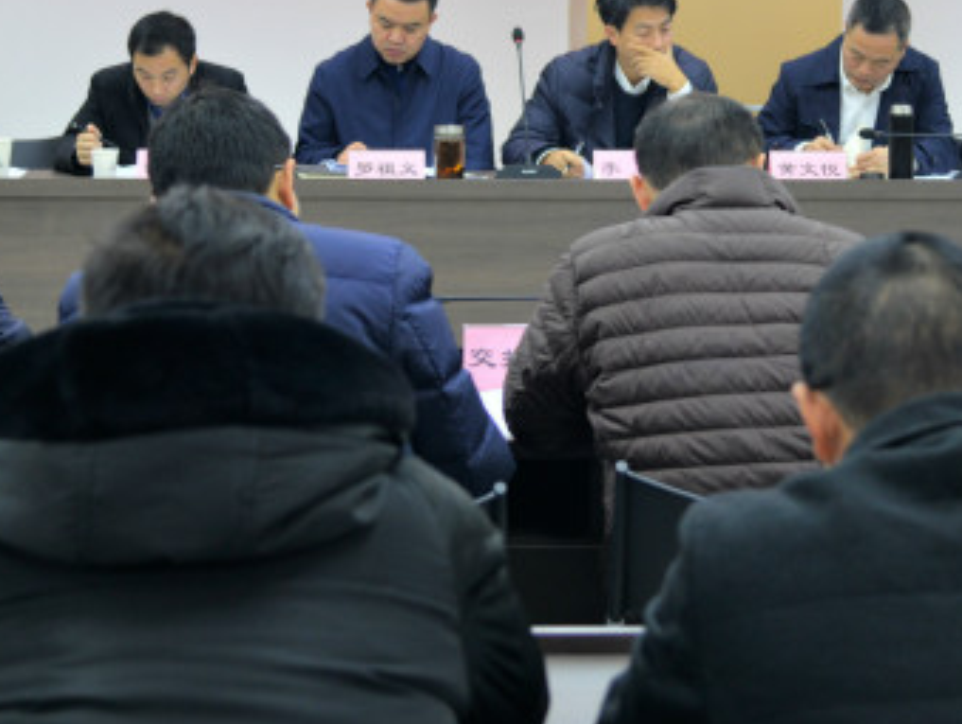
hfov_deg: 23.0
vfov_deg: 17.1
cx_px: 454
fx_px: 2365
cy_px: 57
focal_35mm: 85
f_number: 4
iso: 720
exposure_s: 1/60
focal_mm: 40
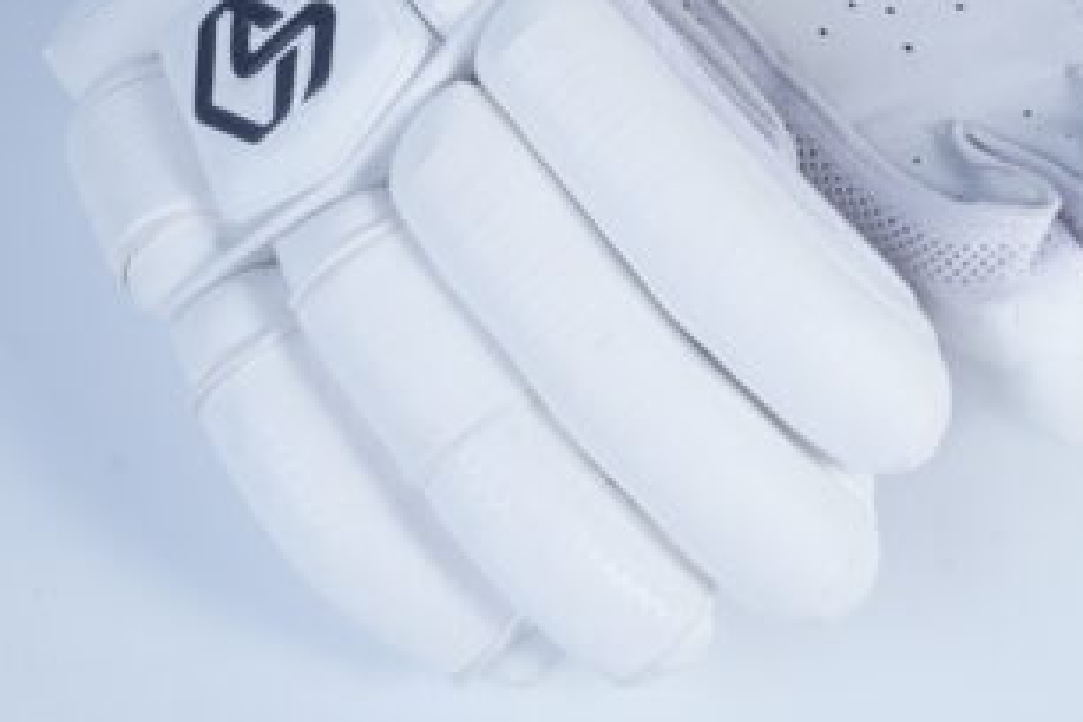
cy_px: 50
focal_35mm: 108
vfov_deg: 12.6
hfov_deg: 18.8
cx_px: 779
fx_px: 3249
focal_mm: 55
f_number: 9
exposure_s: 1/160
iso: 100
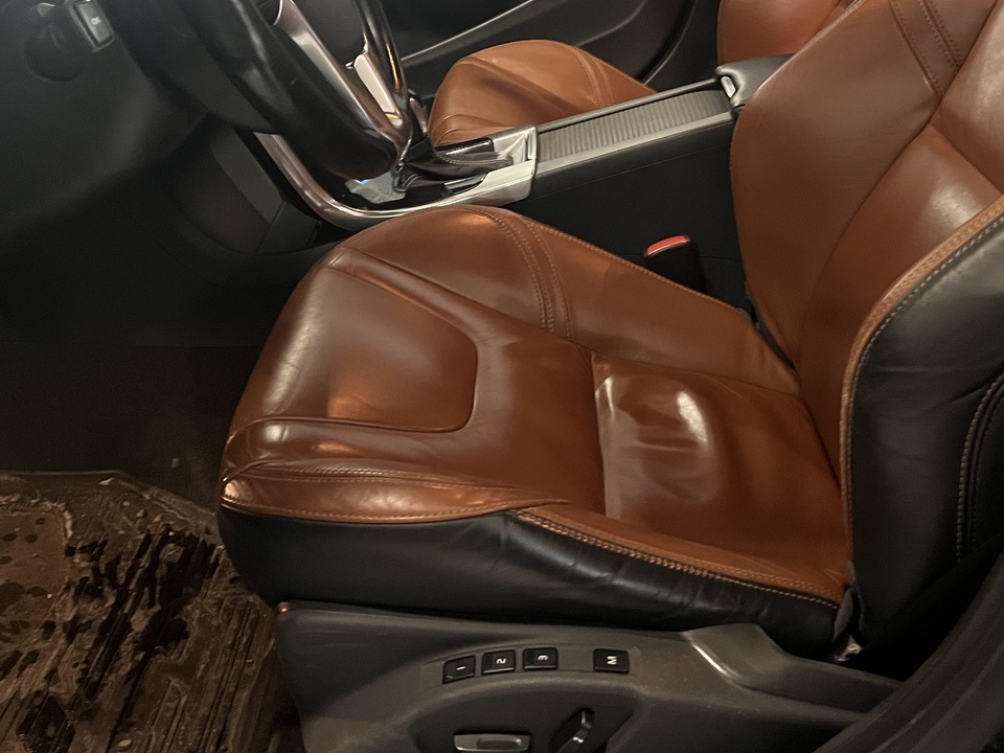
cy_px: 254
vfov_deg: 36.5
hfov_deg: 47.9
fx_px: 1131
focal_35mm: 39
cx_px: 523
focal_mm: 5.1
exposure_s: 1/33
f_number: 1.6
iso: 500
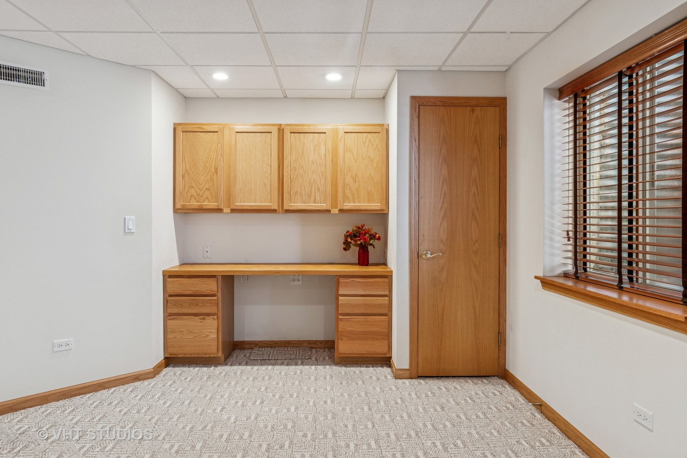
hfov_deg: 77.3
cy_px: 229
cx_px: 344
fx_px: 429
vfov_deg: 56.1
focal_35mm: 22
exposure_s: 1/5
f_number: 8
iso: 250
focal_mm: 15
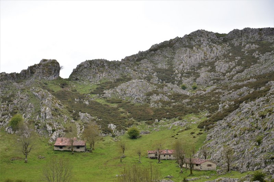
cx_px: 137
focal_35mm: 105
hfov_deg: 19.5
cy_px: 91
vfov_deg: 13.0
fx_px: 798
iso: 400
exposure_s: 1/1000
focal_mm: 70
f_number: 5.3
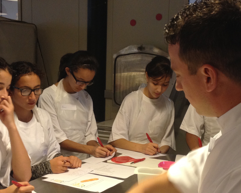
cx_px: 123
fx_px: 449
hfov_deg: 30.0
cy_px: 120
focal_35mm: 63
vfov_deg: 24.2
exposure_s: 1/20
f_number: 2.4
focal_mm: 4.28
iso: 125
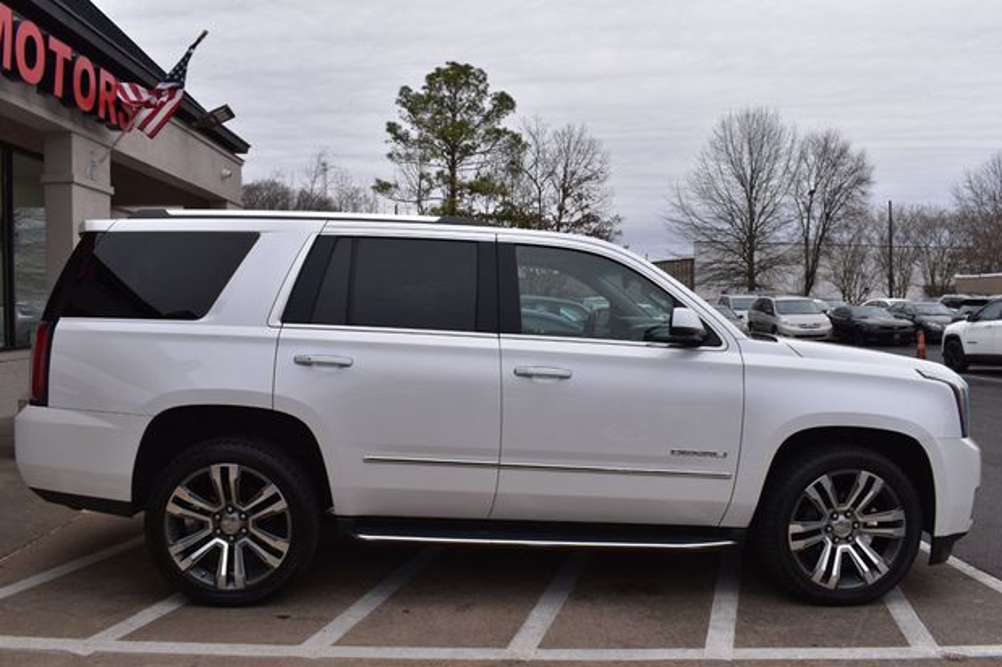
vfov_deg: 42.3
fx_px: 862
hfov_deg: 60.3
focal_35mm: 31
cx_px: 492
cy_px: 342
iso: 400
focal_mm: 20
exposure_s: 1/200
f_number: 10
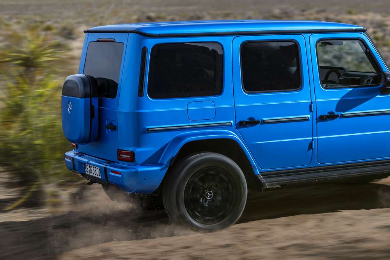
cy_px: 93
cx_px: 315
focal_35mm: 100
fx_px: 1083
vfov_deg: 13.7
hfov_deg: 20.2
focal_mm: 50
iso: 64
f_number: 1.2
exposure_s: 1/1250
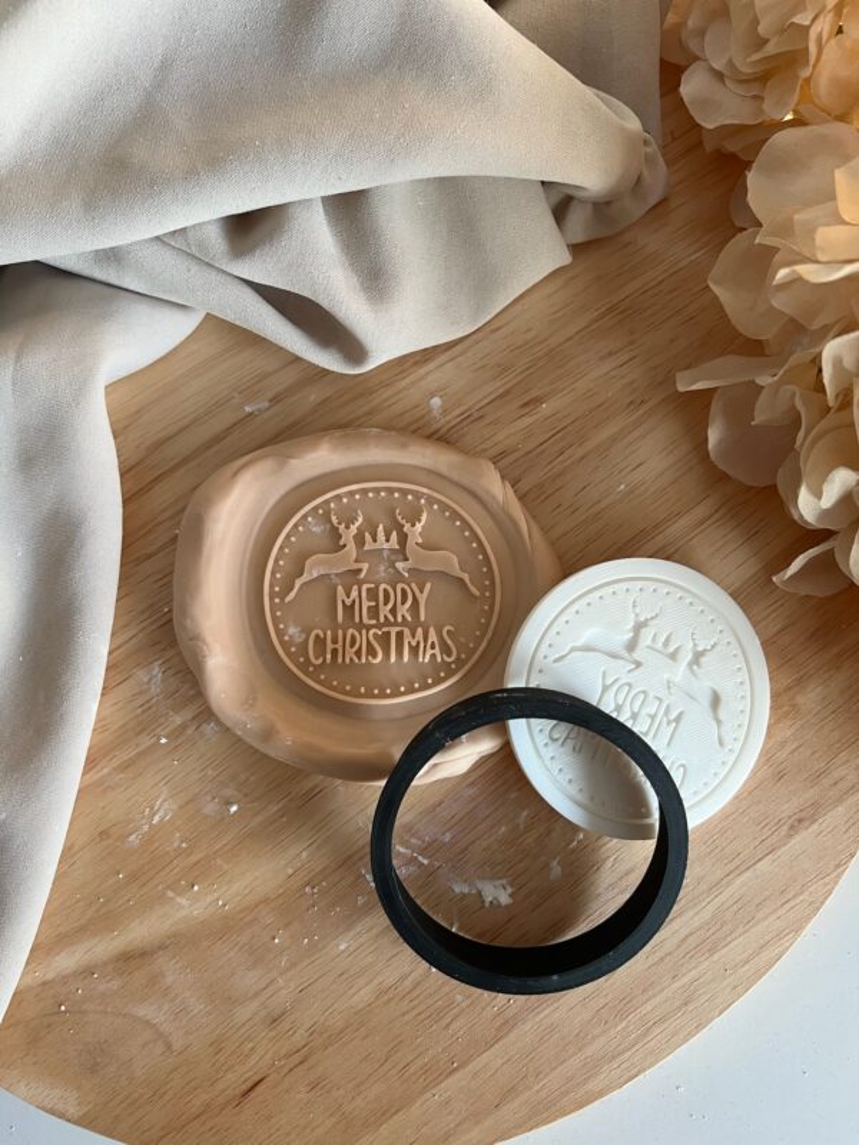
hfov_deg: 53.1
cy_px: 572
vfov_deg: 67.3
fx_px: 860
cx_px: 430
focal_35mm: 26
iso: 125
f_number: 1.5
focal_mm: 5.7
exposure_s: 1/88
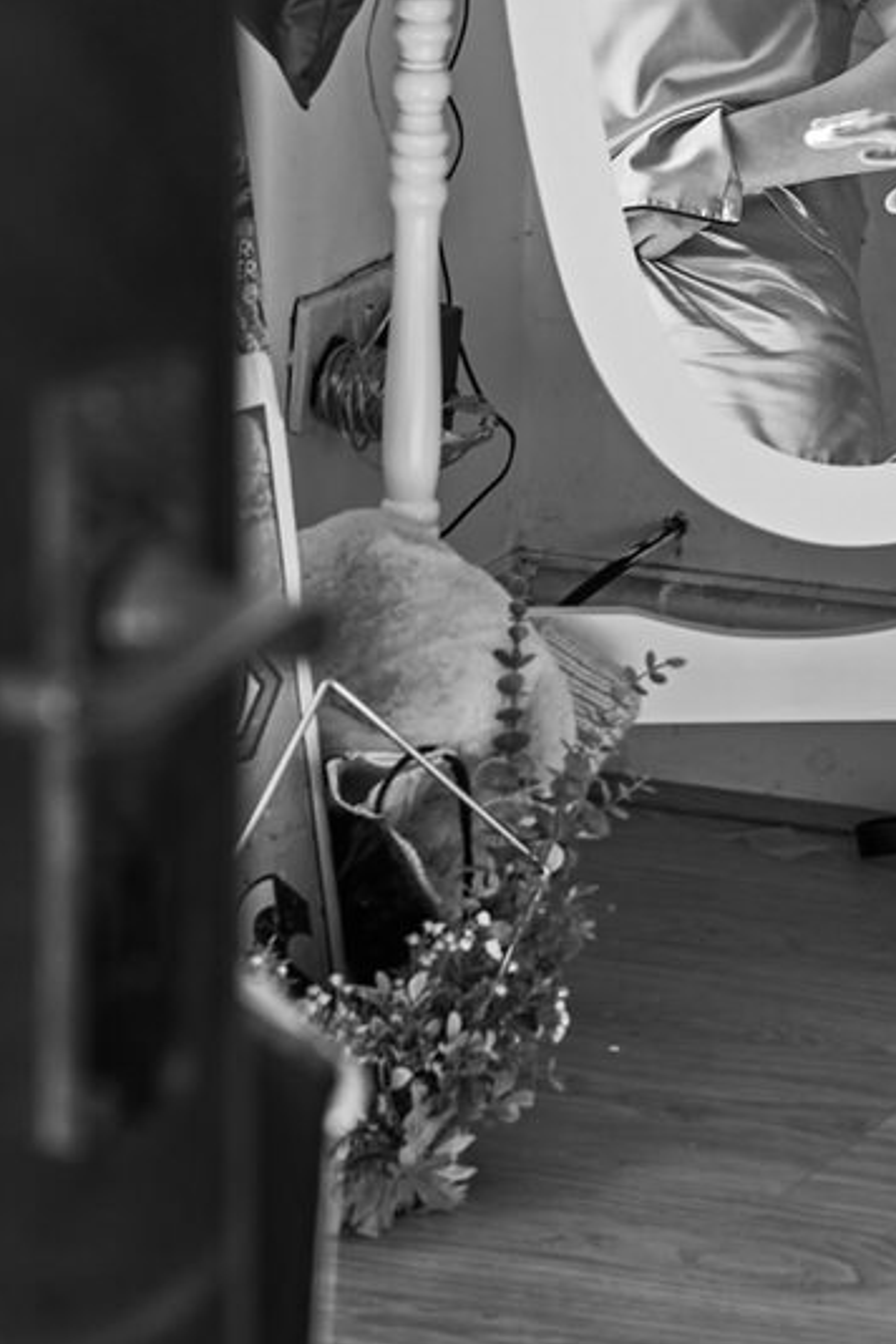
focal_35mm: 206
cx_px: 1089
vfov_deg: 9.9
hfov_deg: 6.6
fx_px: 7690
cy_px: -5
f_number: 5
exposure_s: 1/160
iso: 400
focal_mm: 55
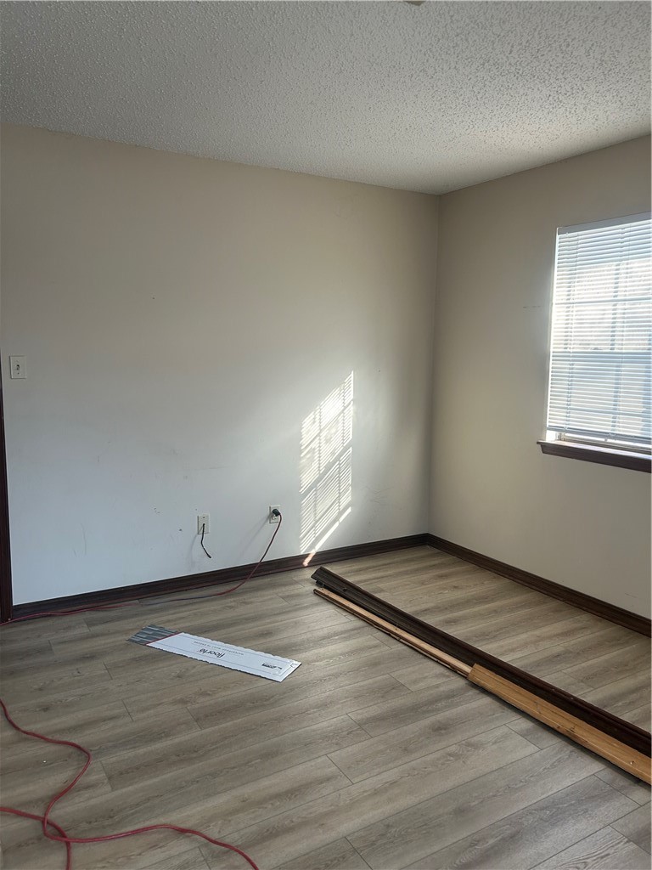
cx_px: 326
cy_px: 435
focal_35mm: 26
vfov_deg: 67.3
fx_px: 653
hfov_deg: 53.1
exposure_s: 1/121
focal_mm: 5.7
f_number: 1.5
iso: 100
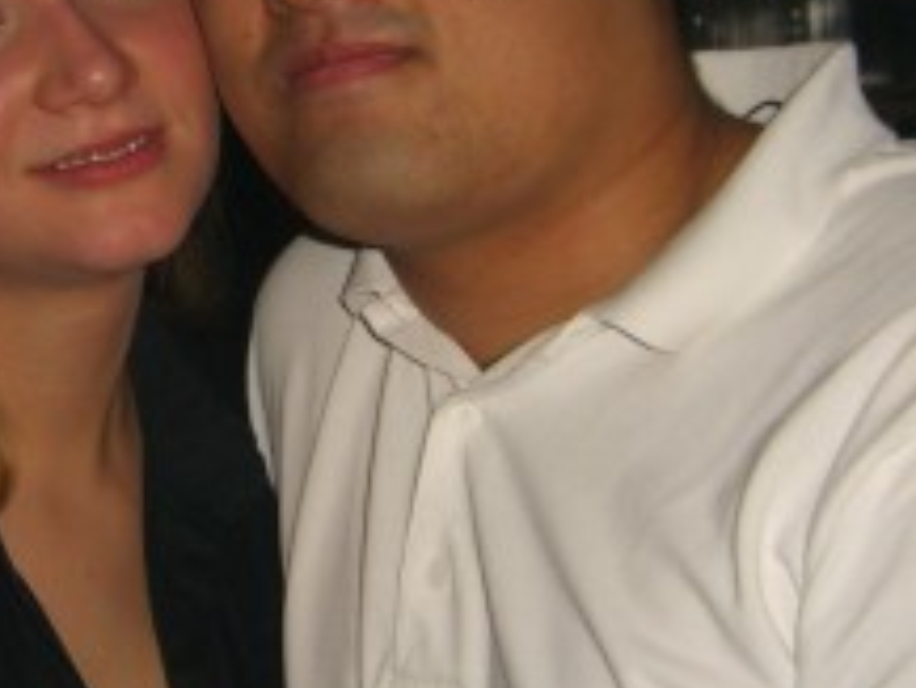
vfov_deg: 14.0
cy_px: 144
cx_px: 224
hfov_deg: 18.6
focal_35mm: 105
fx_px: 2780
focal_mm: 7.9
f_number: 2.8
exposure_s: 1/60
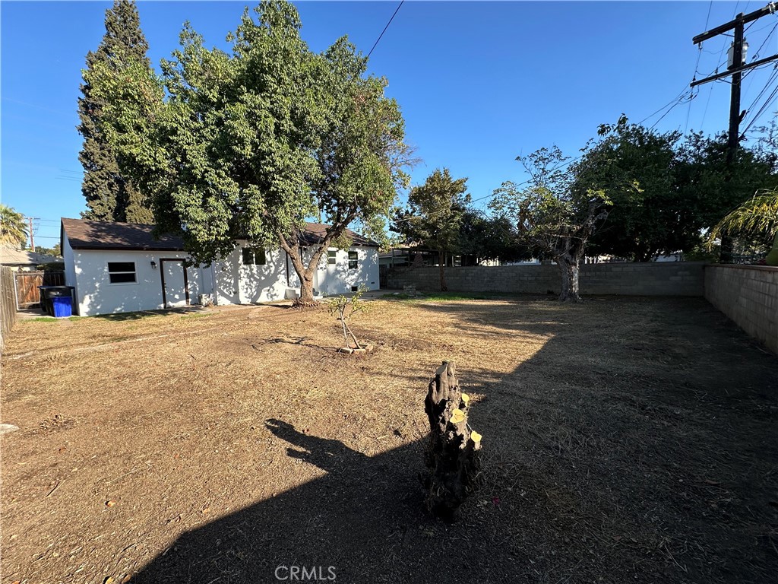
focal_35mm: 14
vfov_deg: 85.7
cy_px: 292
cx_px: 389
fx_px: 315
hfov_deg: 102.1
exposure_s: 1/910
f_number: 2.2
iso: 40
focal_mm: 2.22
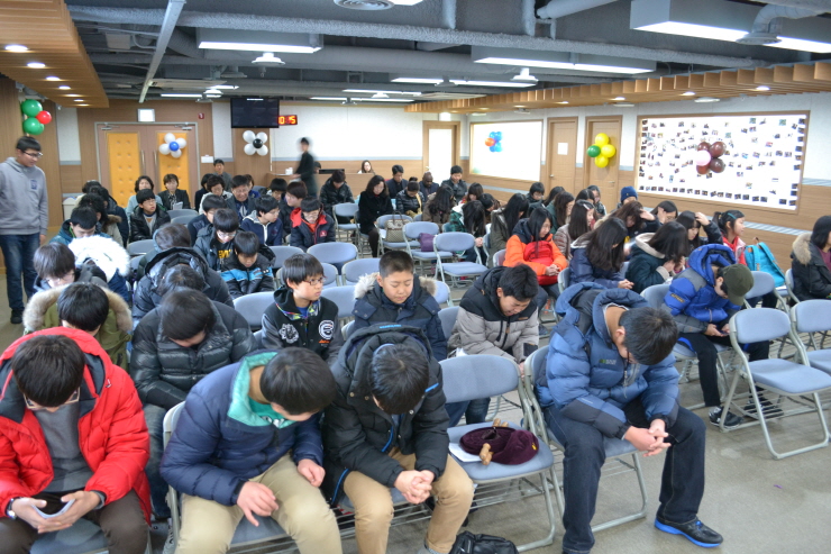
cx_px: 416
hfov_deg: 67.4
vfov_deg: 47.9
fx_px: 623
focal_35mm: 27
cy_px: 277
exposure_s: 1/10
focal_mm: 18
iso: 800
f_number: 3.5
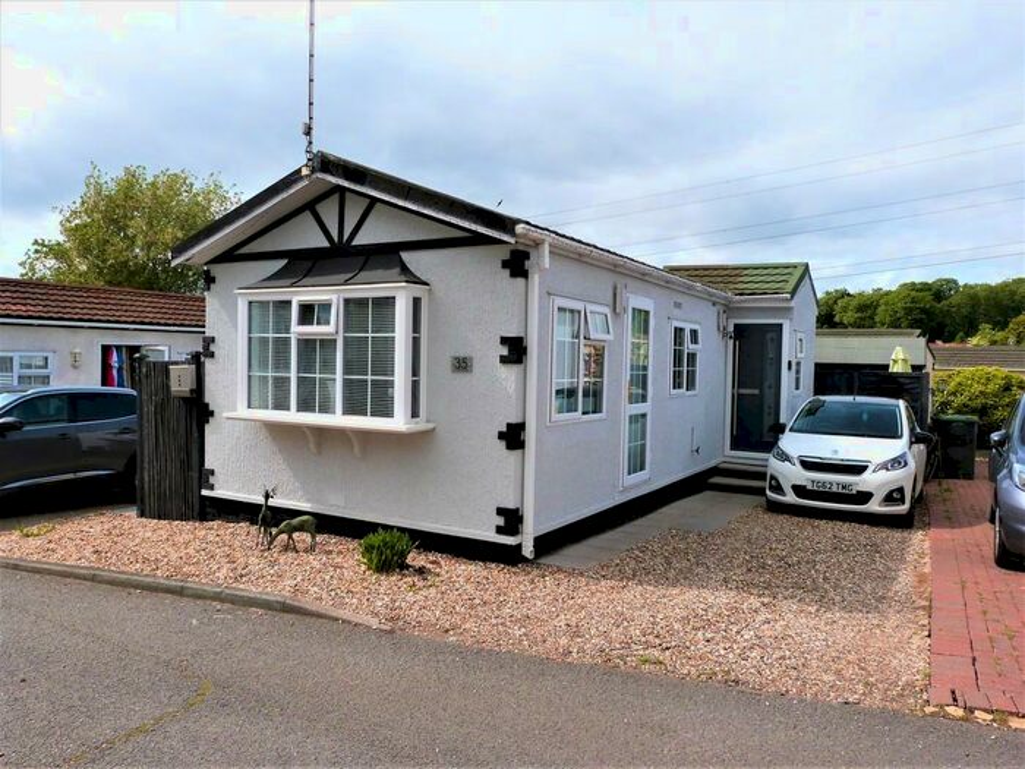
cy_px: 384
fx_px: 740
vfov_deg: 54.9
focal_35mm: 25
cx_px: 512
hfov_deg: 69.4
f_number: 5.6
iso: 100
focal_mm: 4.5
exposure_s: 1/400
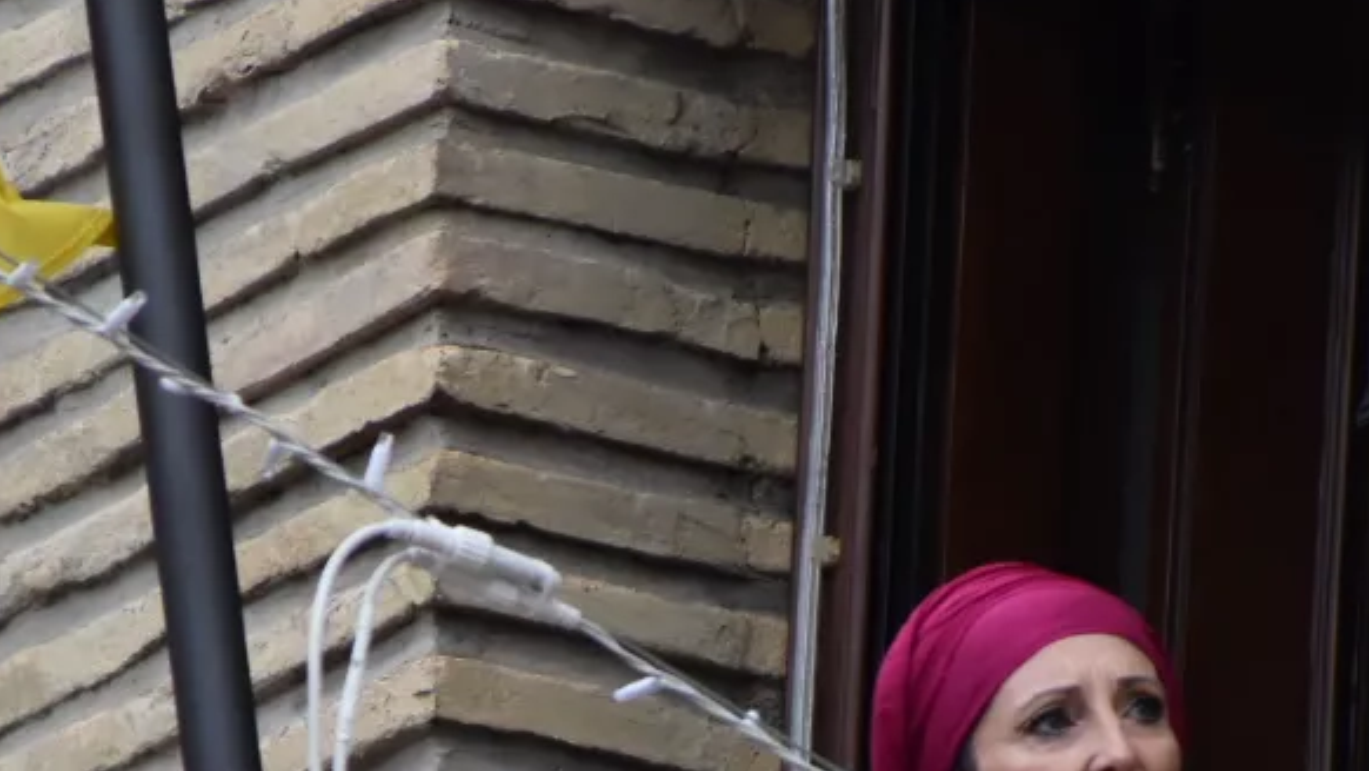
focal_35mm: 874
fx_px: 31741
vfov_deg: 1.4
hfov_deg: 2.5
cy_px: 1065
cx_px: 576
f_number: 6.3
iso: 800
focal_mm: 200
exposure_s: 1/200
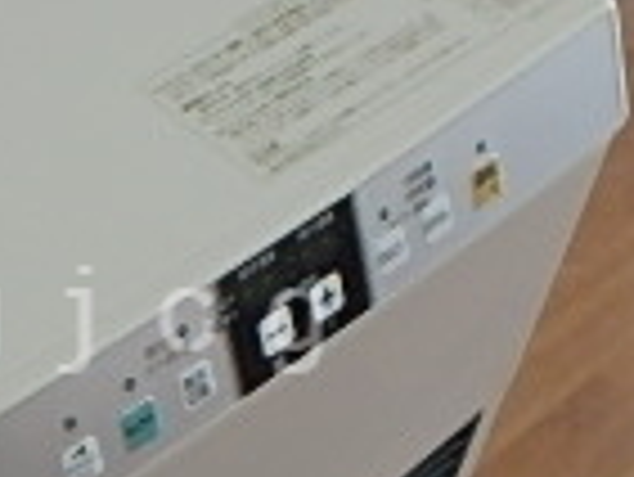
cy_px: 320
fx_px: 1741
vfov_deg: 15.6
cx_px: 40
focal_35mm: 95
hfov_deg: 20.2
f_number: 3.5
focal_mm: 3.7
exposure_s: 1/60
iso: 200
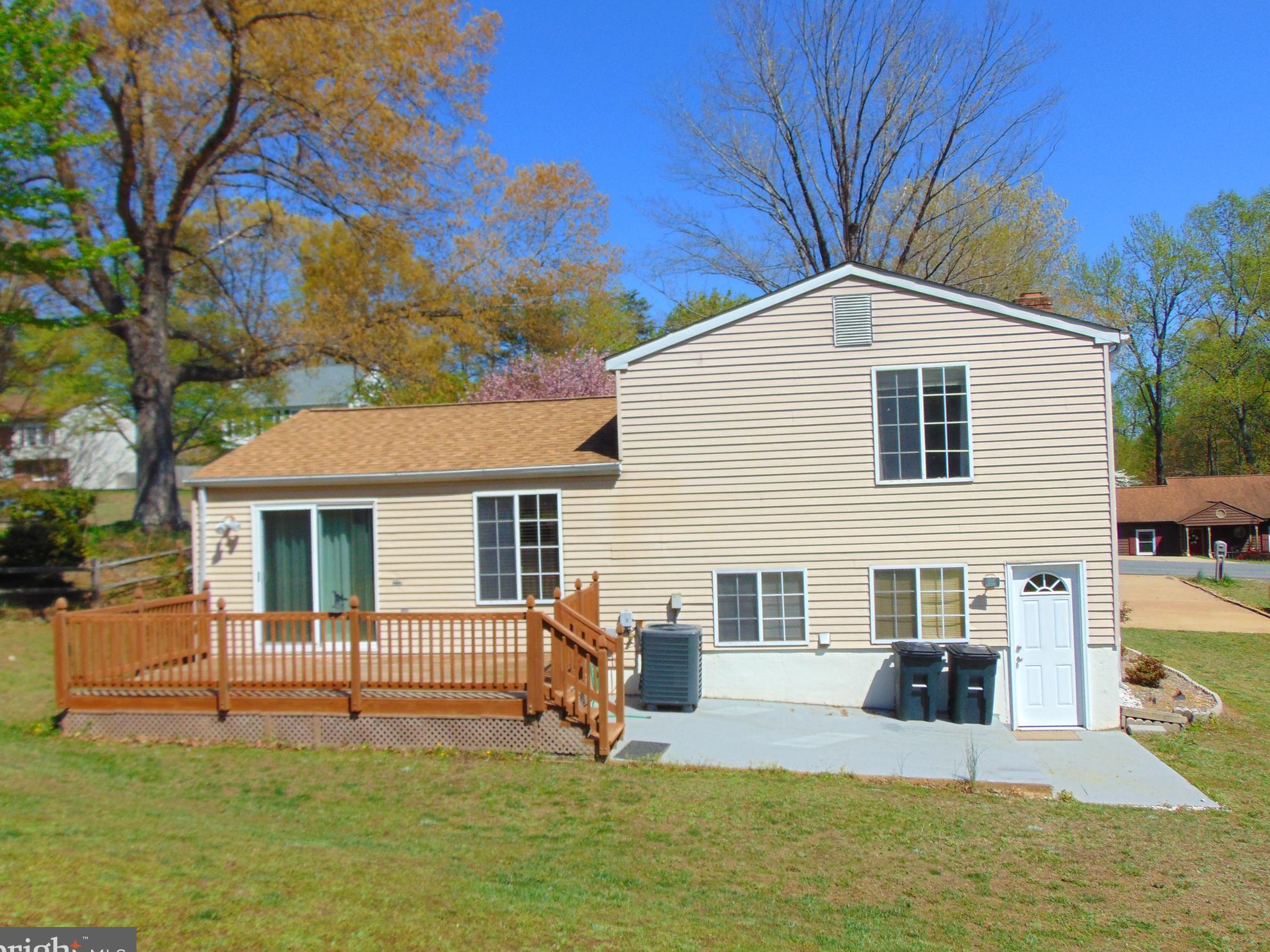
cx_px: 632
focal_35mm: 31
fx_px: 1137
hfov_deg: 58.3
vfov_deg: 45.4
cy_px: 488
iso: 80
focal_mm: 5.4
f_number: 8
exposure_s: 1/250
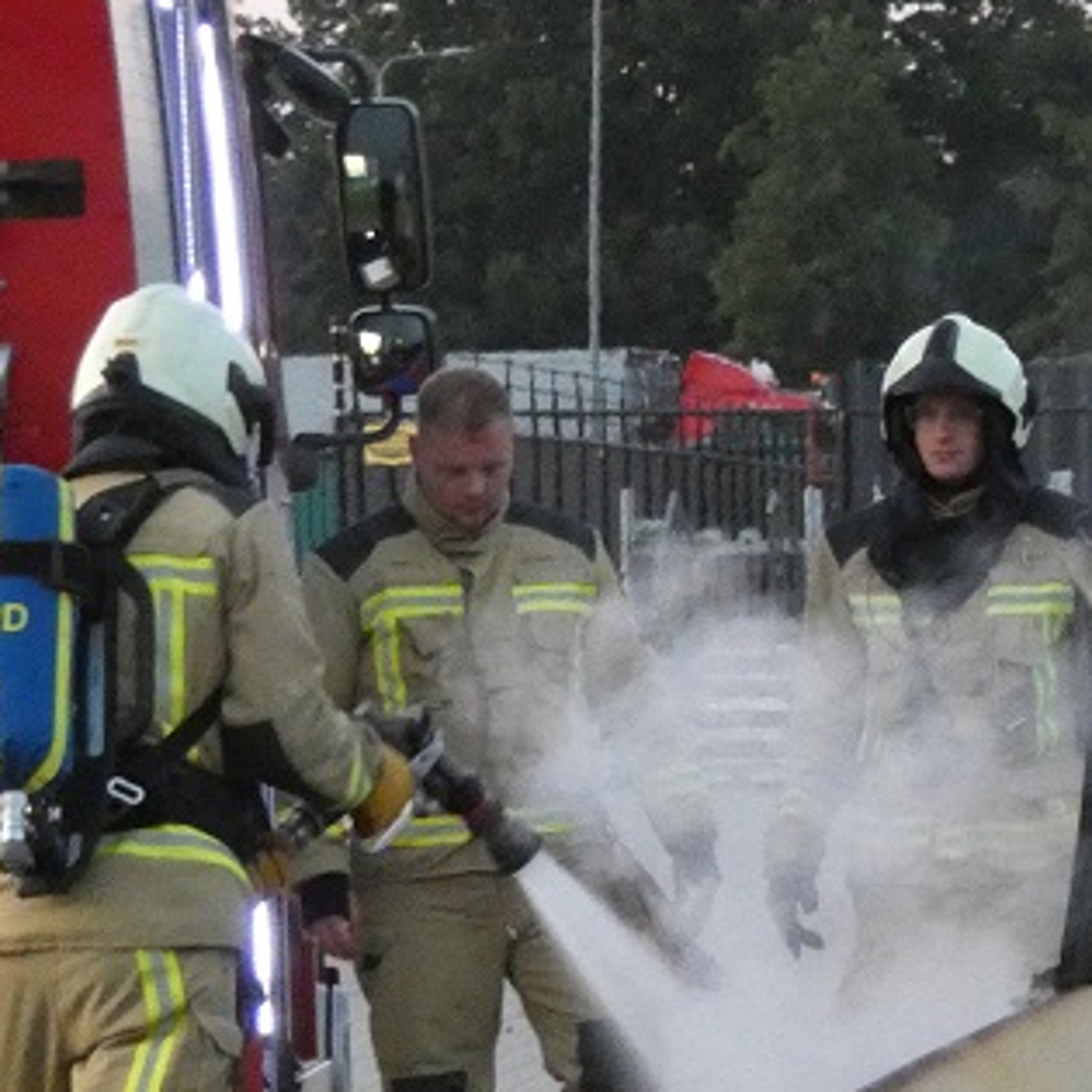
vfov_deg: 3.3
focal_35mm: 531
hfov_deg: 3.3
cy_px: 808
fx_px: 18952
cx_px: 1376
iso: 1600
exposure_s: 1/60
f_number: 5.5
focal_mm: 33.9
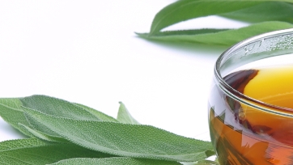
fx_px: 2146
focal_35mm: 276
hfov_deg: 7.8
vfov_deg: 4.4
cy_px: 123
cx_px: 273
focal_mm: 85
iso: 100
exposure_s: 3
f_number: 19
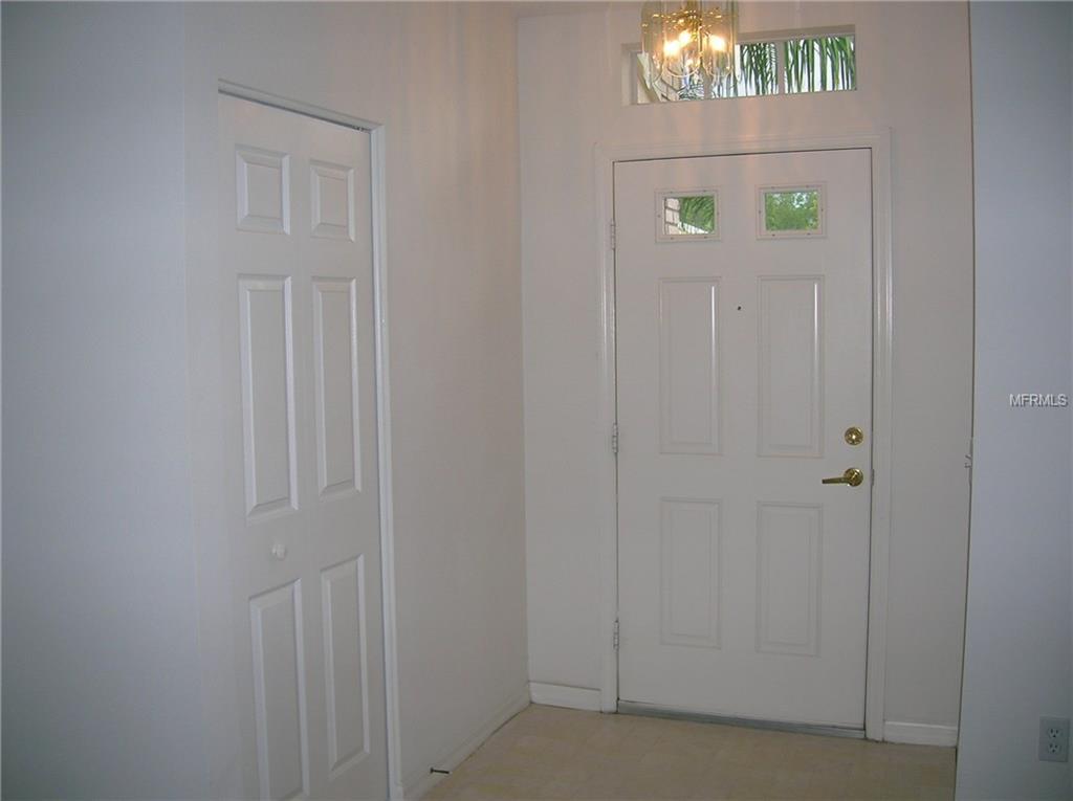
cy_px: 400
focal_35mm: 34
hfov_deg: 54.0
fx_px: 1052
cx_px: 536
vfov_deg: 41.7
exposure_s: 1/60.1
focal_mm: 5.7
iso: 50
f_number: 2.9
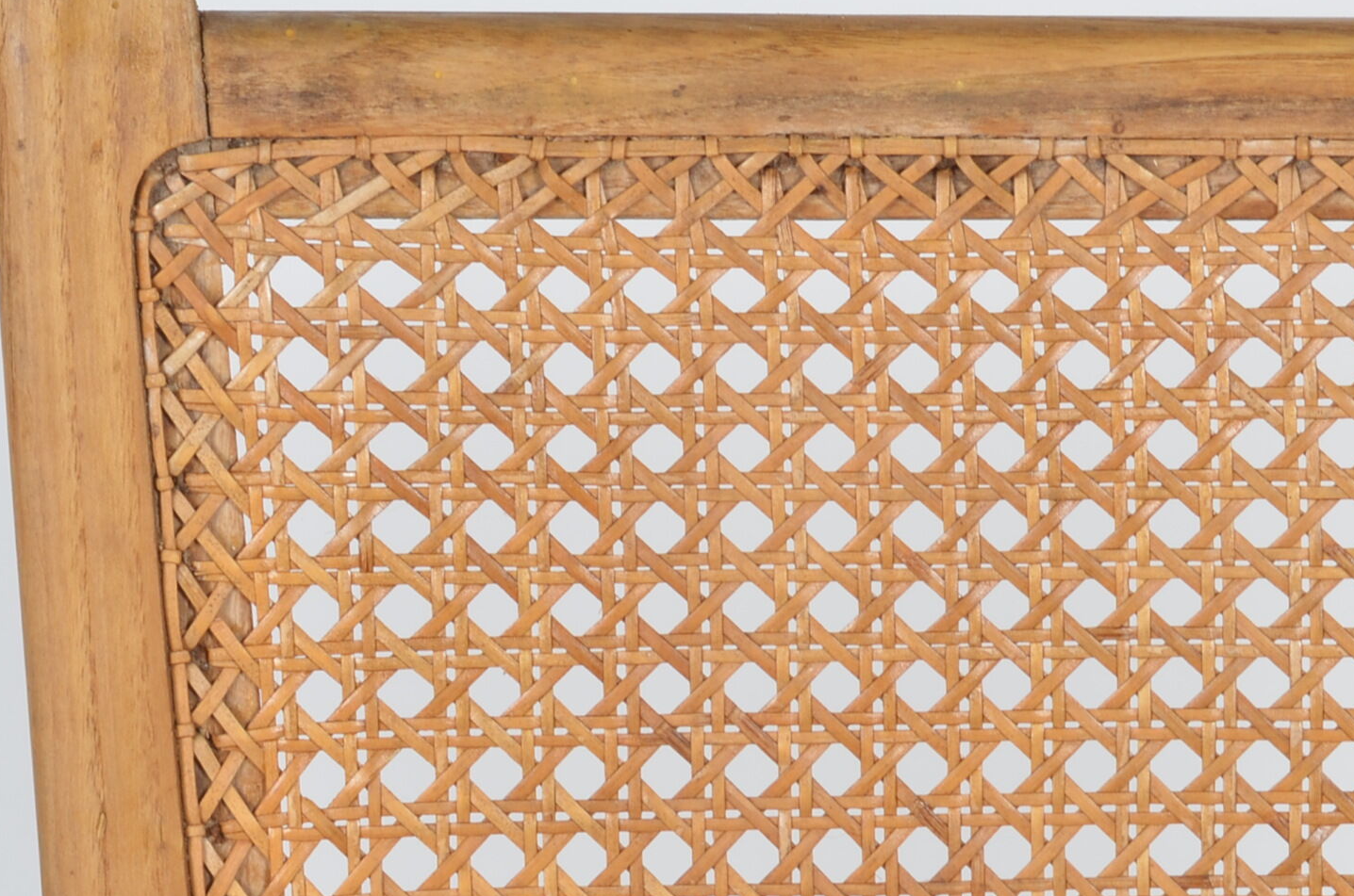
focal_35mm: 193
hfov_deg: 10.5
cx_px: 1510
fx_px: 7244
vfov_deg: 7.0
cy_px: 1028
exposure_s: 1/125
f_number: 11
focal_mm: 50
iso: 100
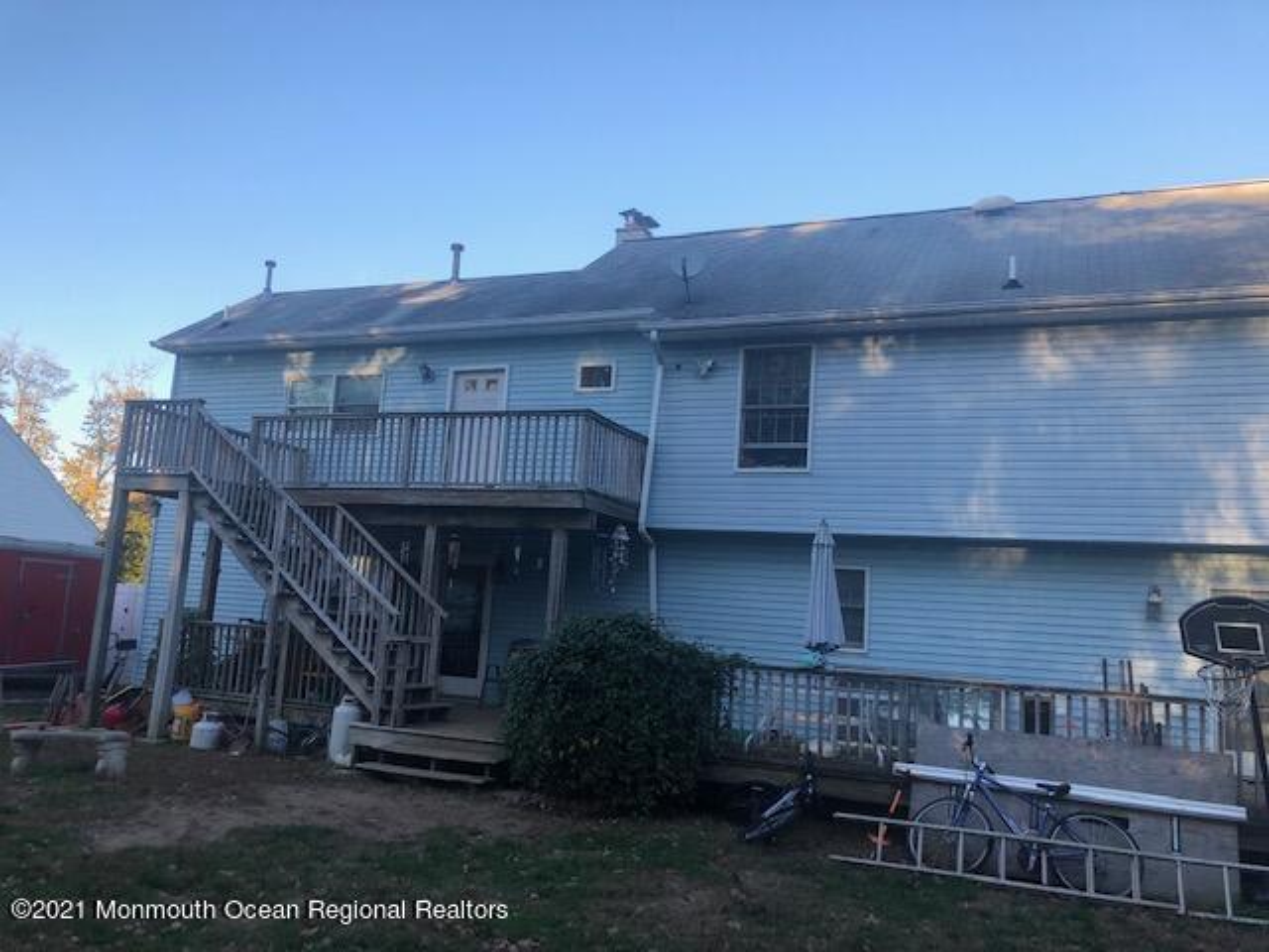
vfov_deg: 49.7
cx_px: 634
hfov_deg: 63.4
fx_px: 1026
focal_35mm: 28
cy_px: 476
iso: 20
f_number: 1.8
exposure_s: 1/284
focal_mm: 3.99
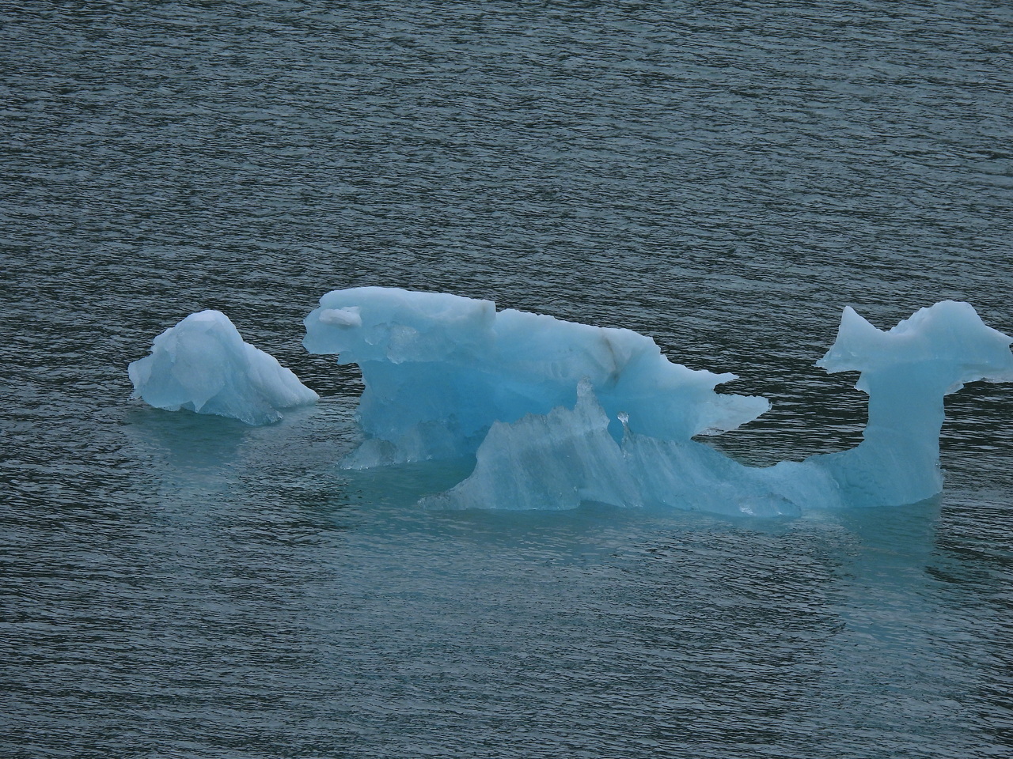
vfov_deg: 2.7
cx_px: 506
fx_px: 16095
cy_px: 380
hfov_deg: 3.6
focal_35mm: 550
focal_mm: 98.1
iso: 100
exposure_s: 1/800
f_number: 5
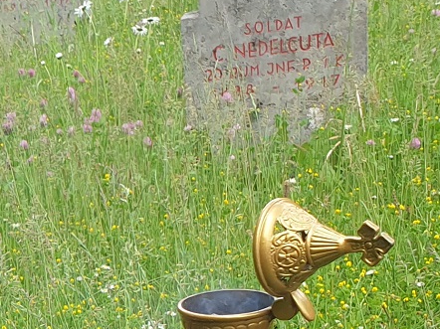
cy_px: 448
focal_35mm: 113
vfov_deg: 12.6
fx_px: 1436
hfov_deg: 15.1
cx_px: -350
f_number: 2.4
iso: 50
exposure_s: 1/237
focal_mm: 4.3
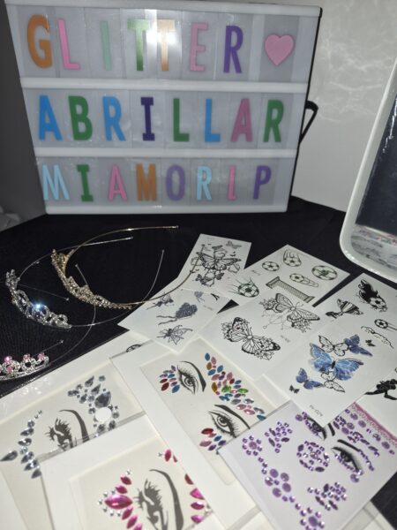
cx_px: 198
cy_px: 265
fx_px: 352
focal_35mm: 23
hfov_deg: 58.9
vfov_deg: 73.9
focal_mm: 5.4
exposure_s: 1/57
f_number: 1.8
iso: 25
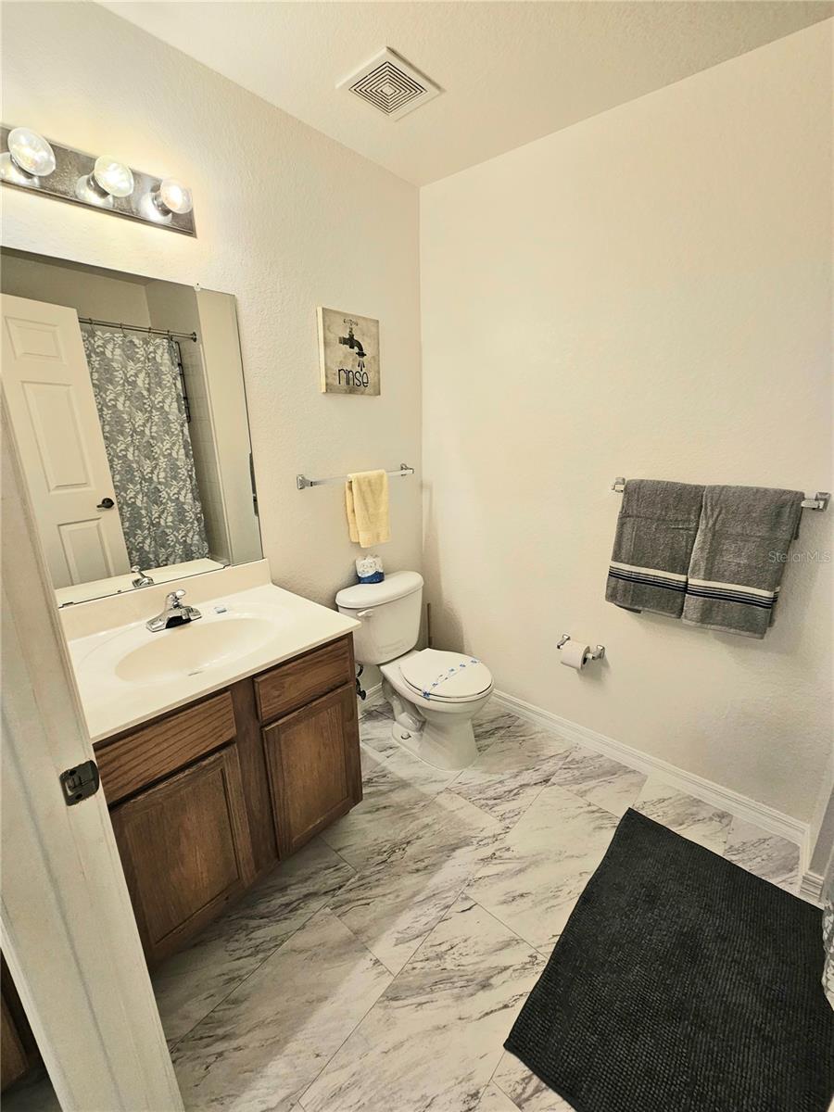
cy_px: 556
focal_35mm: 13
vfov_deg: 106.2
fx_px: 418
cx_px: 417
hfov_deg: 89.9
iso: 100
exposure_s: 1/60.2
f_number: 2.2
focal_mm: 2.2
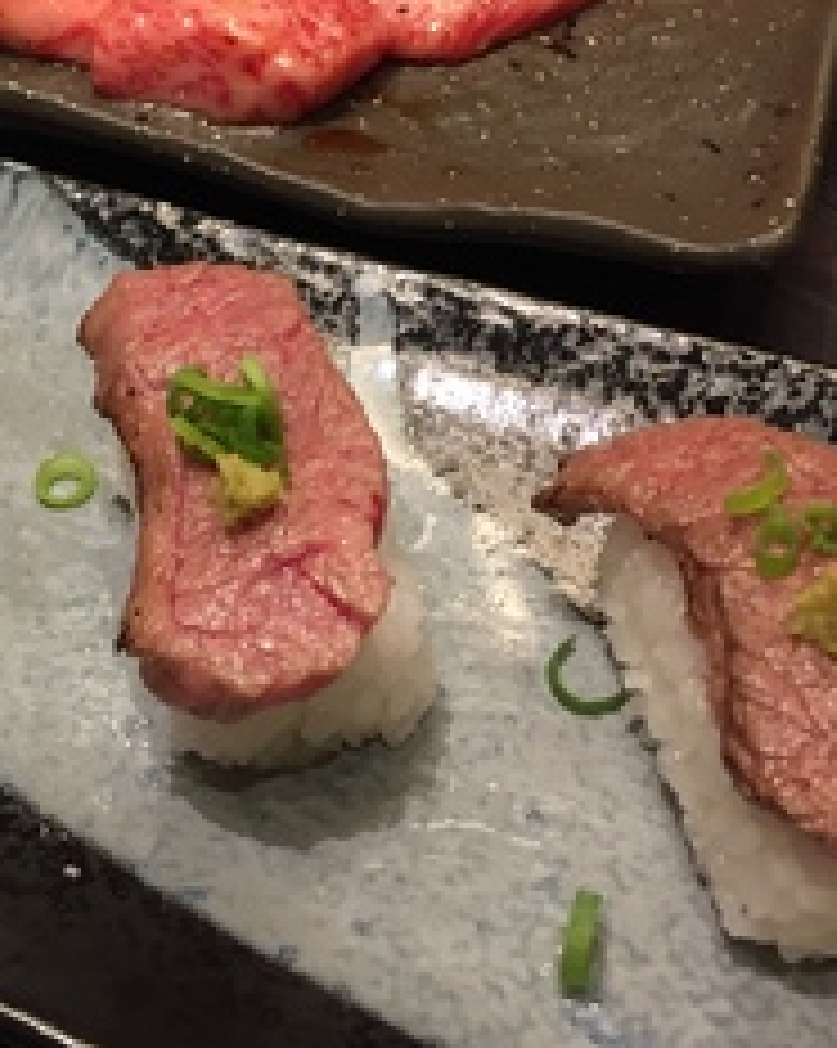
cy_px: 313
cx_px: 104
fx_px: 1736
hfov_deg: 26.3
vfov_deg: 33.2
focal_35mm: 56
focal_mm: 4.15
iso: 80
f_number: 2.2
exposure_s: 1/30
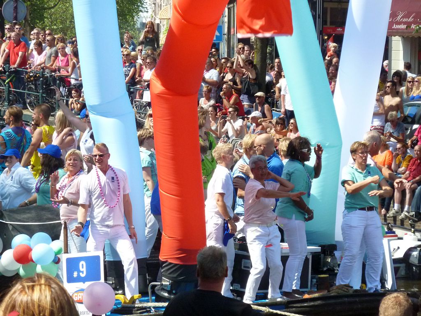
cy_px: 158
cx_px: 210
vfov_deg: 8.2
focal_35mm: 182
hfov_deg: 10.9
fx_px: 2213
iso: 320
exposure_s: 1/400
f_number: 4.5
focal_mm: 29.9
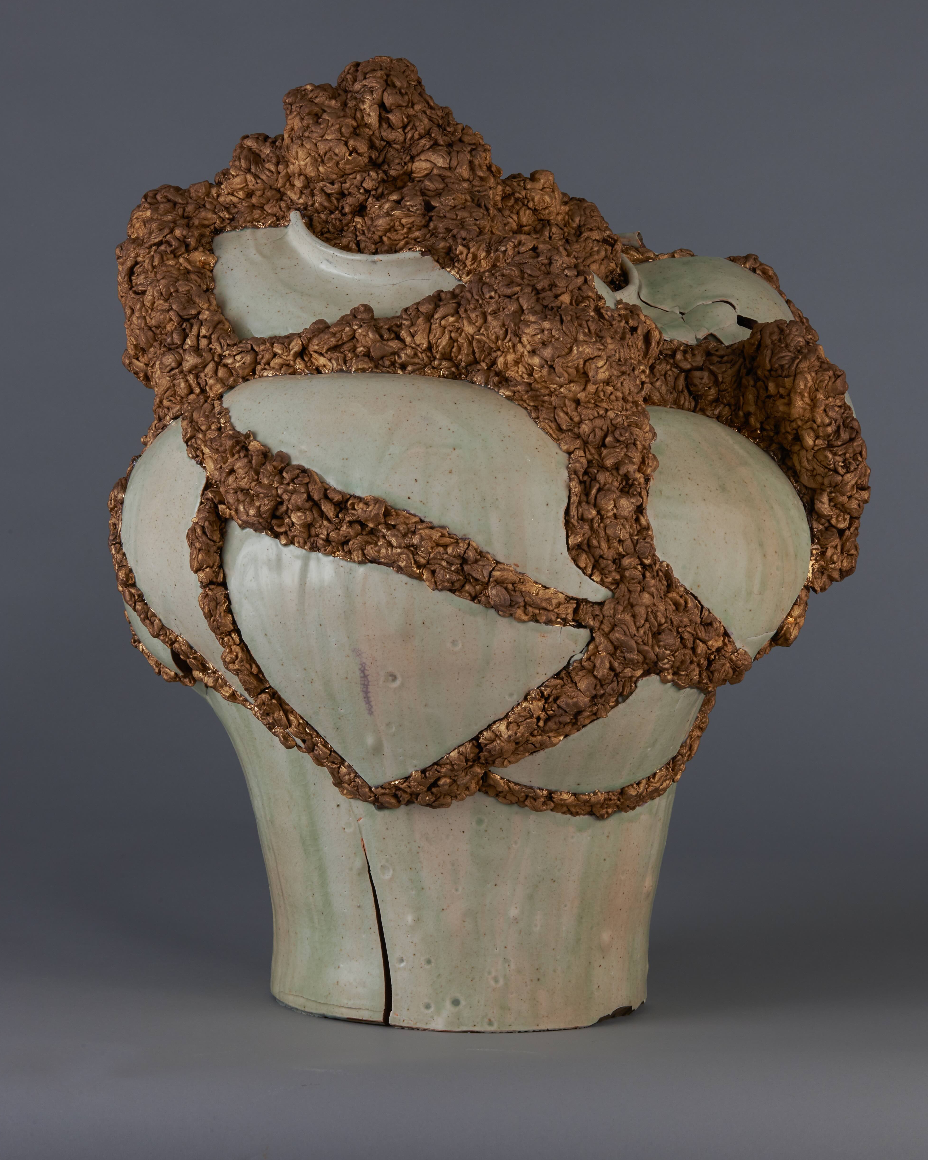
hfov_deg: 11.4
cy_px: 514
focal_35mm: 136
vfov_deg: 14.2
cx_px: 464
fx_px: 4669
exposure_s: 1/100
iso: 250
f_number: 18
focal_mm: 120
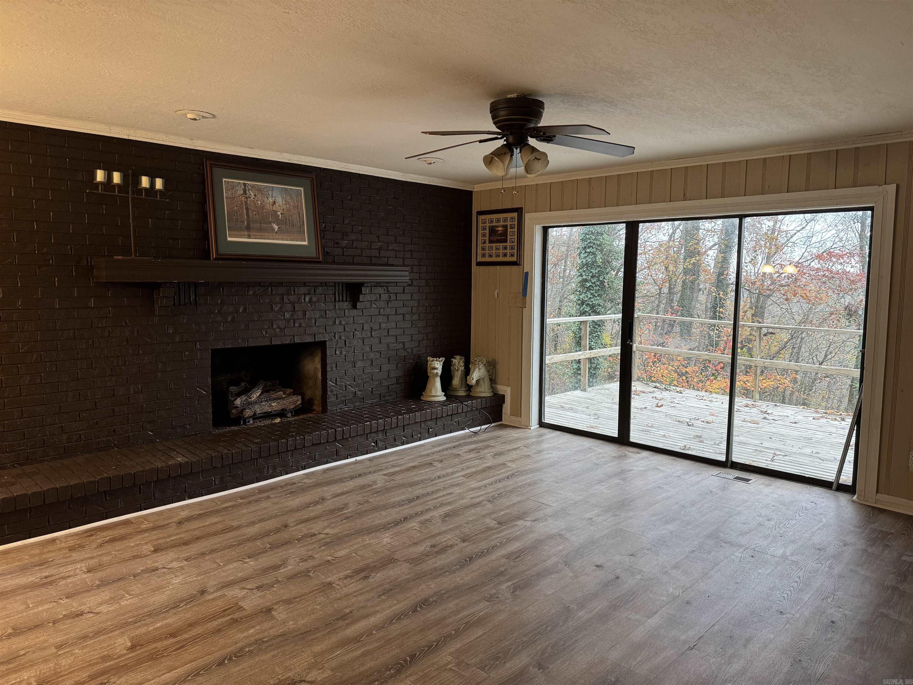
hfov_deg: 71.6
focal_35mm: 24
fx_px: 633
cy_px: 342
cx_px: 456
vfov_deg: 56.8
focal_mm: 6.76
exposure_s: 1/60
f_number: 1.78
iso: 250
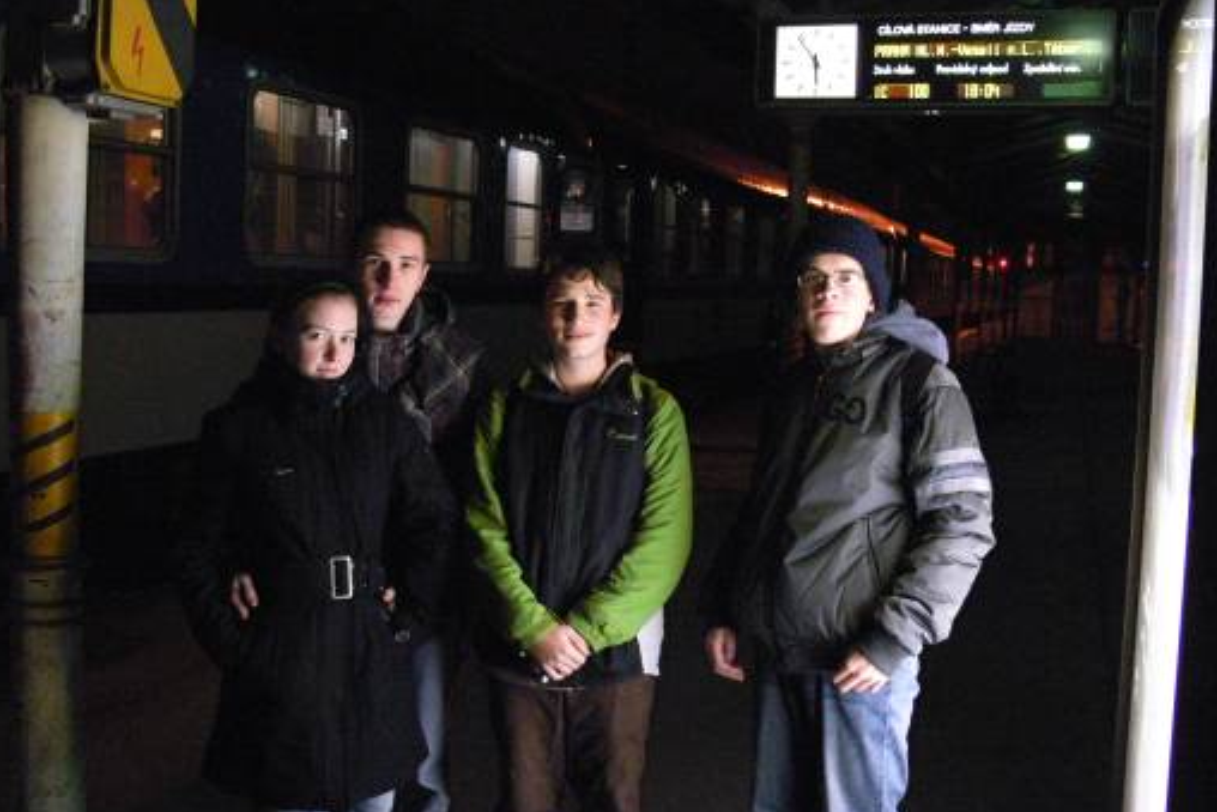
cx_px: 585
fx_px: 1319
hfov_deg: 49.5
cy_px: 366
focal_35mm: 39
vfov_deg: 34.2
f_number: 2.8
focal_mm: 7.4
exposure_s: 1/20
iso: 400
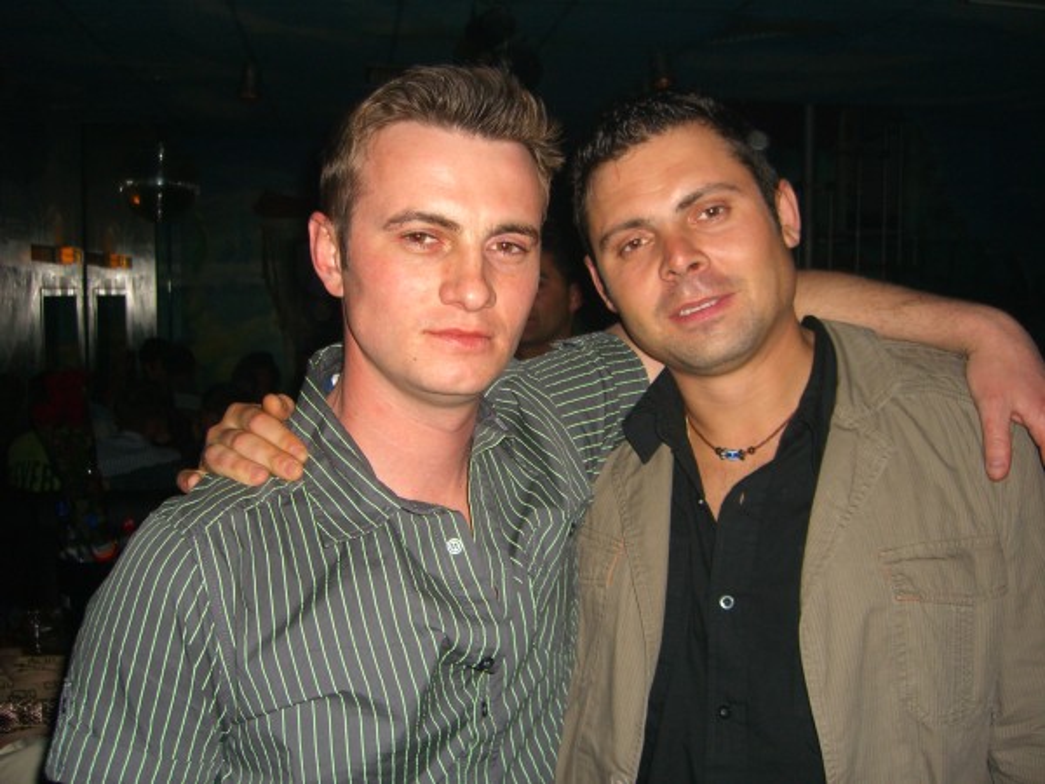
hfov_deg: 49.0
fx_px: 1147
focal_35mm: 38
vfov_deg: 37.7
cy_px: 392
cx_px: 522
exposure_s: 1/60
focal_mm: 7.9
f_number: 2.8
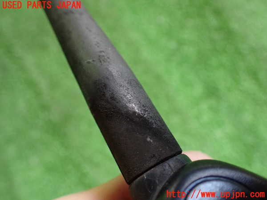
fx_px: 231
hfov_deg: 60.0
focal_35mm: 30
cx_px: 134
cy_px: 100
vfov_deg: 46.8
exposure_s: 1/60
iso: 800
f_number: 2.3
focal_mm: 5.4
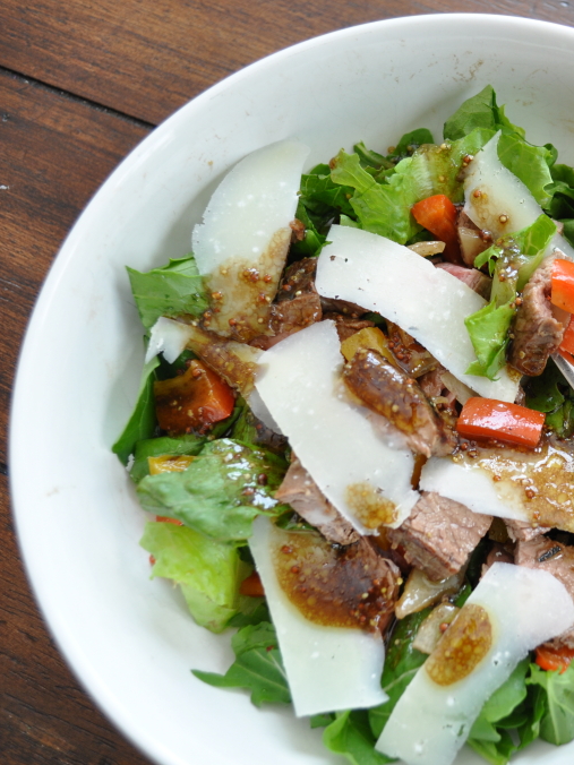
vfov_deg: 39.7
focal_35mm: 48
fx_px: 1061
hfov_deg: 28.5
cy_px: 382
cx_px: 564
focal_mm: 22
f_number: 4.5
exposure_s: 1/80
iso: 400
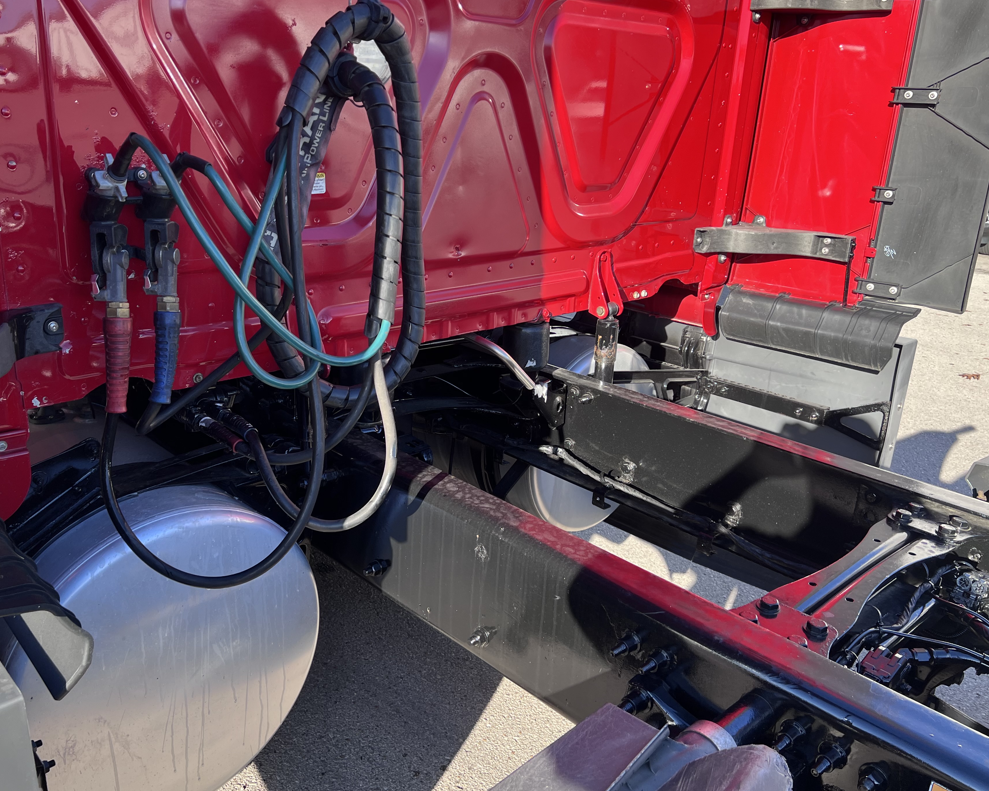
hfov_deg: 58.6
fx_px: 878
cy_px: 389
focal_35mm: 30
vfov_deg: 48.5
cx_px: 444
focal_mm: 5.7
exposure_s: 1/476
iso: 50
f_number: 1.5
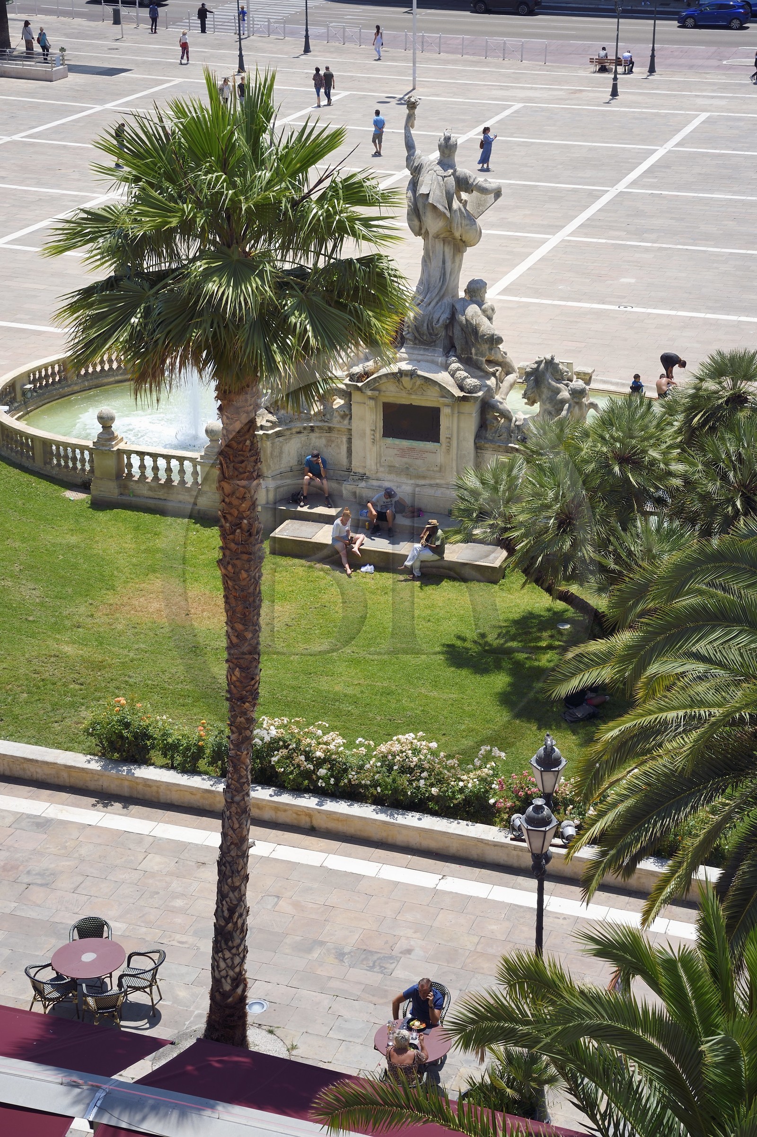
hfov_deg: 20.9
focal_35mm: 65
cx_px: 378
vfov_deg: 31.0
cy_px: 568
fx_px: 2052
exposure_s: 1/160
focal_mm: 65
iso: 200
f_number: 14
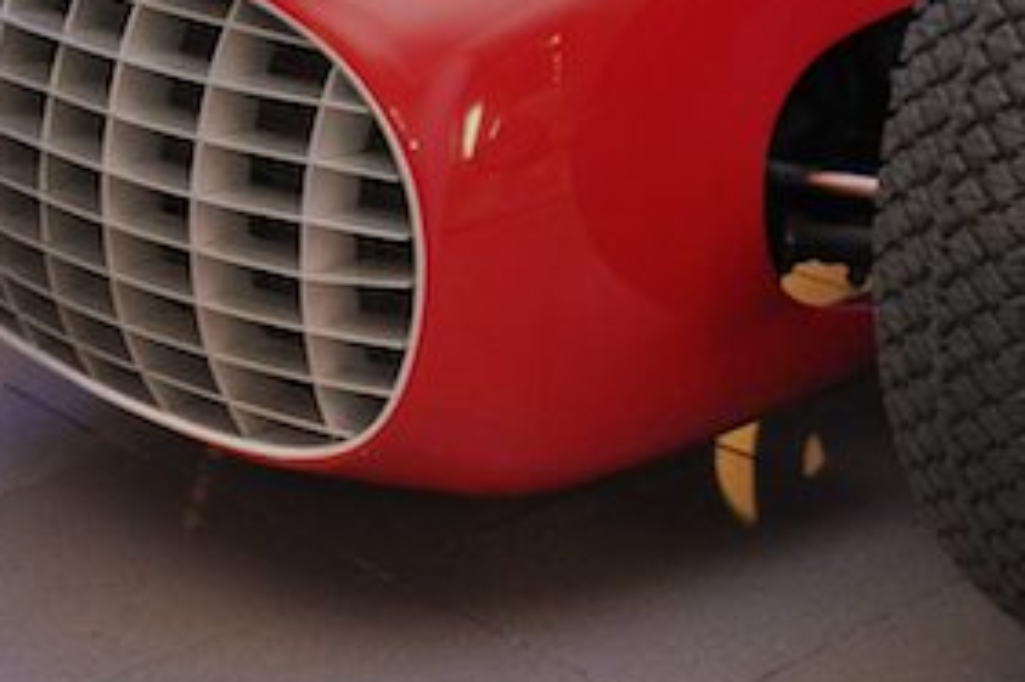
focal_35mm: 77
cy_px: -104
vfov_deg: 17.0
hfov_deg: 24.5
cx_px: 1142
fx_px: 2191
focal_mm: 18
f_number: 4
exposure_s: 1/60
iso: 800
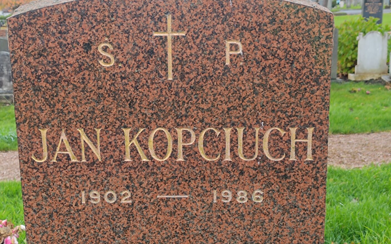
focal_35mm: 26
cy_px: 128
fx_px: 277
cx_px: 191
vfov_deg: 47.6
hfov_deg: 70.4
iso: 96
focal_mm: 5.59
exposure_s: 1/101
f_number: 1.88
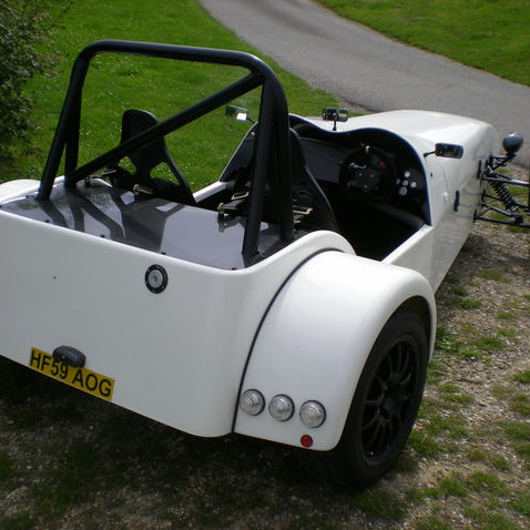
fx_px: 780
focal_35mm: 45
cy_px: 265
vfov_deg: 37.6
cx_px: 256
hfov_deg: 37.5
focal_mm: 6.3
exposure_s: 1/502
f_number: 4.6
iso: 50
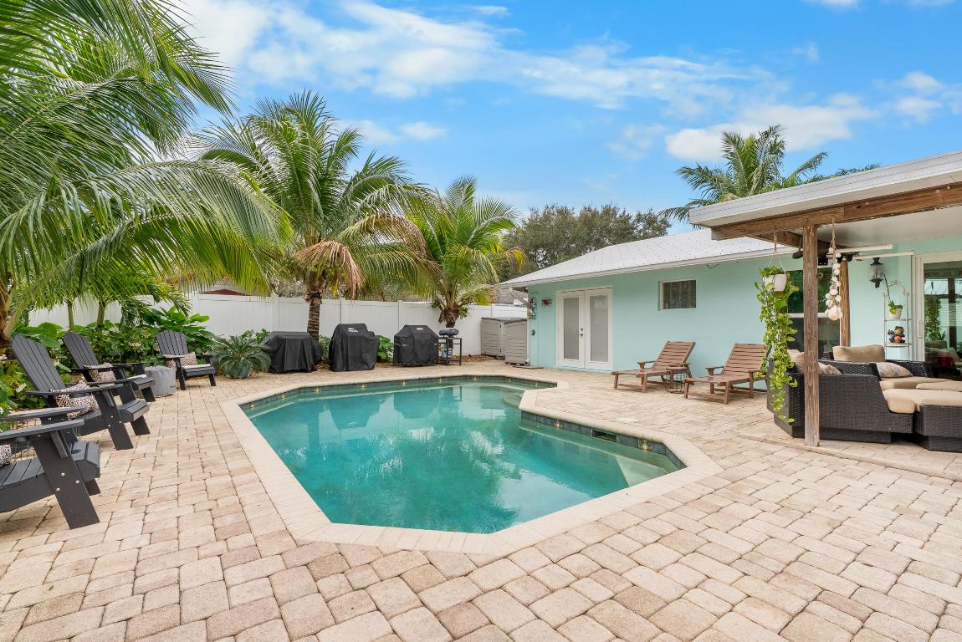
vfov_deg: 73.8
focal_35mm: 16
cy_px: 321
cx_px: 481
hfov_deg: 96.7
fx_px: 428
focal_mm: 16
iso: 500
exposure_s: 1/100
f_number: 9
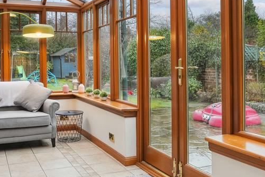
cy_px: 58
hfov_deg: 46.1
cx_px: 103
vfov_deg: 31.6
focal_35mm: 42
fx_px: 309
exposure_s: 1/80
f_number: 4.5
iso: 640
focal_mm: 13
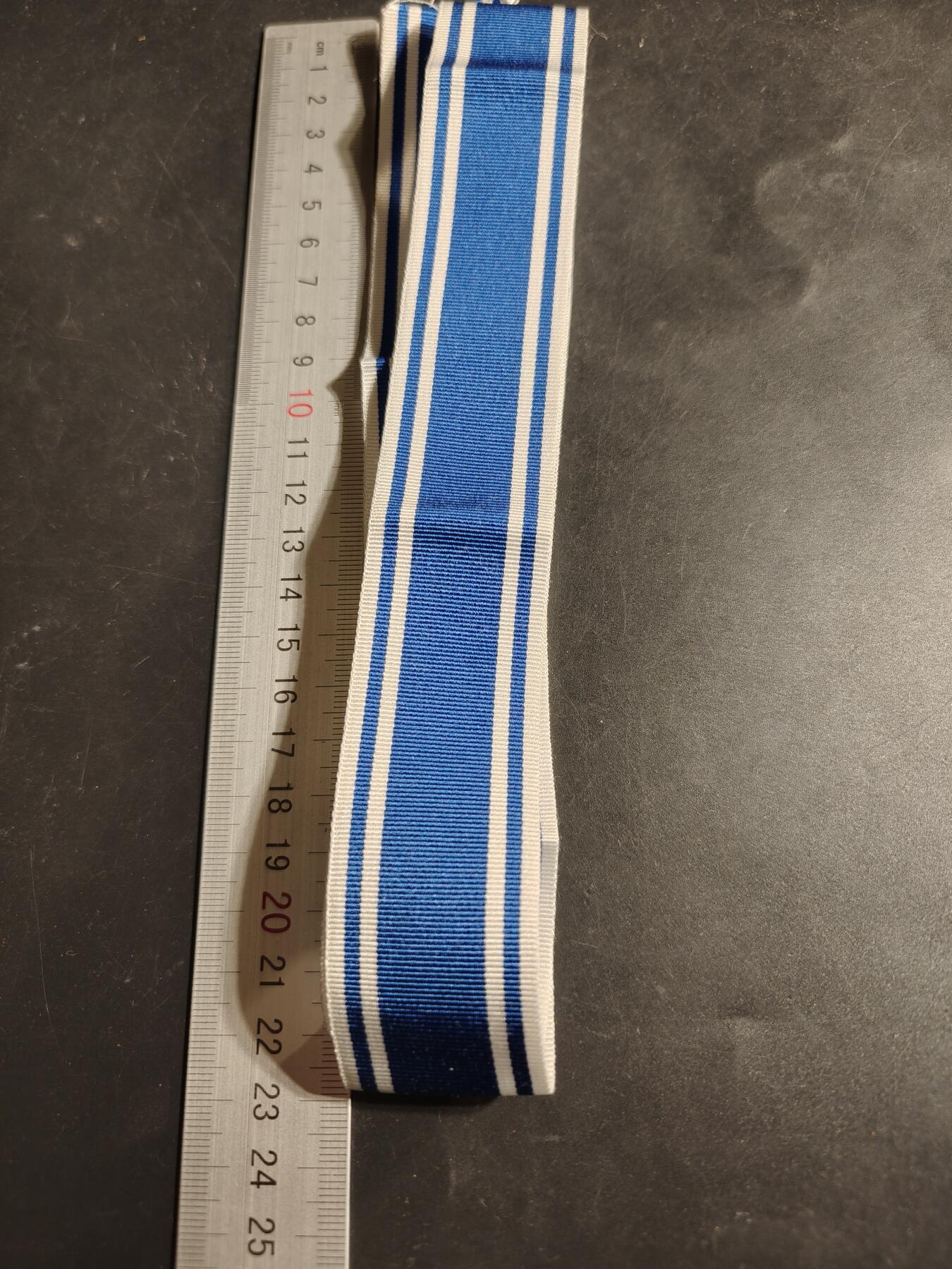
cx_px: 476
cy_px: 634
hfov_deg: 58.9
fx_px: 843
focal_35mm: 23
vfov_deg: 73.9
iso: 125
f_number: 1.6
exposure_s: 1/100
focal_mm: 6.06
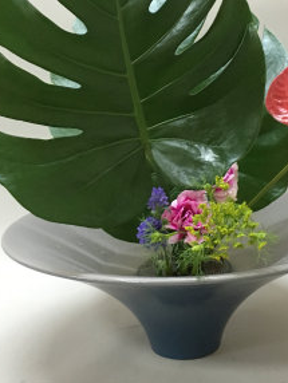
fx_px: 687
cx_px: 191
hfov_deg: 23.6
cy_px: 88
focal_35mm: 62
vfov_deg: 30.6
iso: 200
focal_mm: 4.15
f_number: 2.2
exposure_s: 1/24
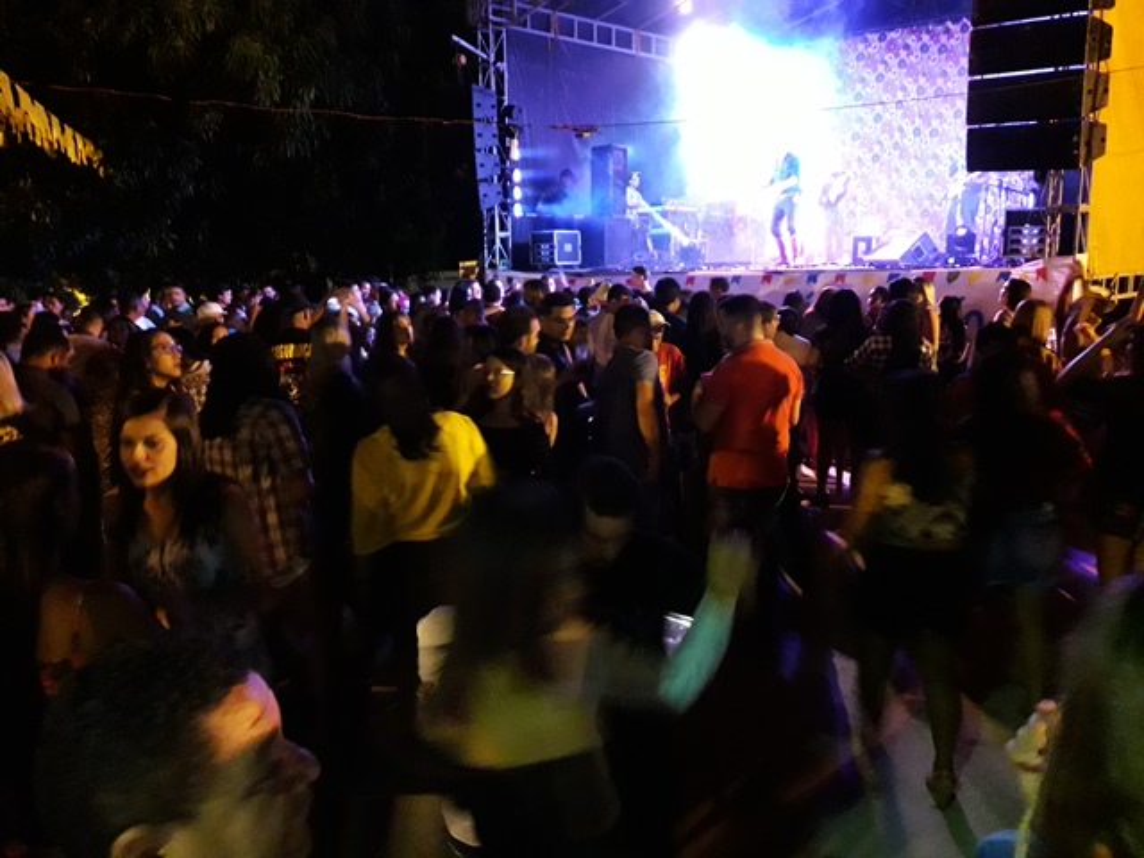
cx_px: 572
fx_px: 925
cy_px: 429
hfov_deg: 63.4
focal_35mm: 28
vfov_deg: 49.7
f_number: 1.9
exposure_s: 1/10
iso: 800
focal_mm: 3.7
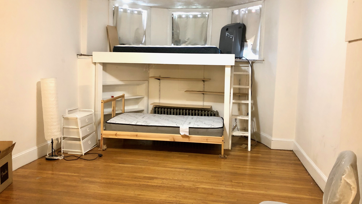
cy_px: 91
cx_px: 184
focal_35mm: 31
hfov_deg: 62.6
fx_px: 298
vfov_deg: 37.7
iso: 100
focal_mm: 3.99
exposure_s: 1/12
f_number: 1.8
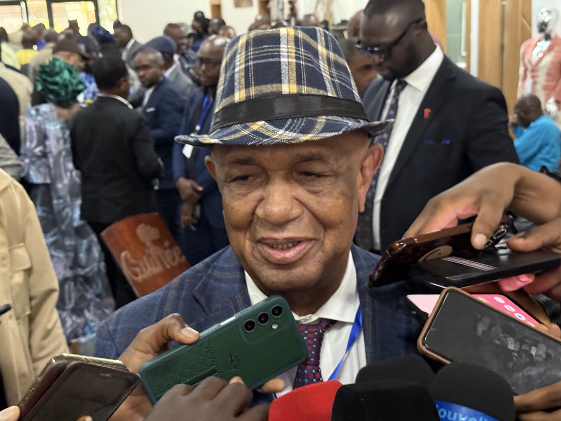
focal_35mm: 48
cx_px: 280
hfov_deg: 39.7
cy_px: 210
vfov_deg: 30.3
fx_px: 778
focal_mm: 6.76
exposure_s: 1/26
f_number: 1.78
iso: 640
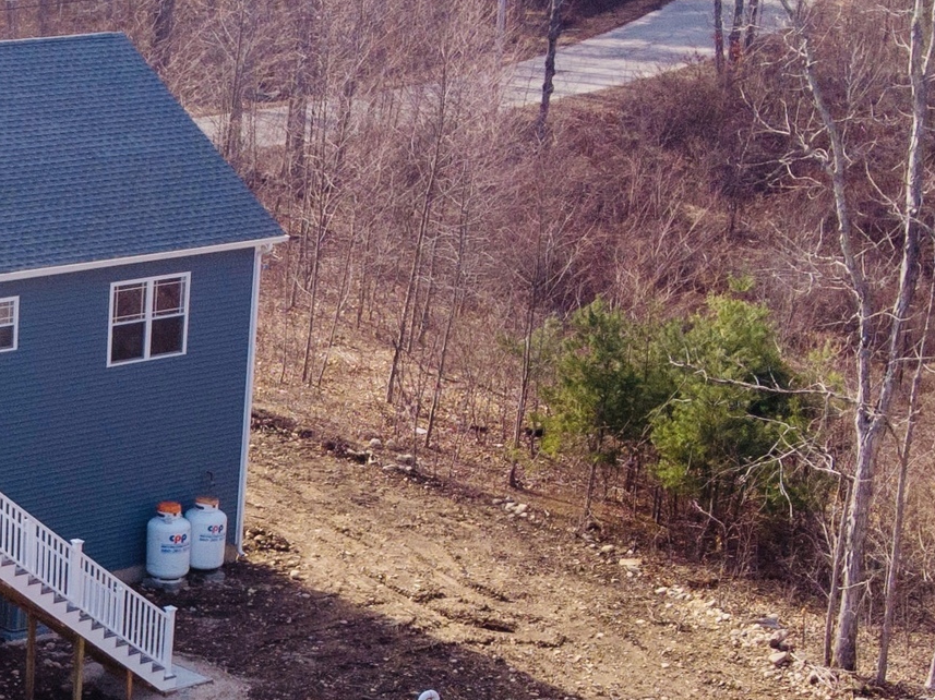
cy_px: 583
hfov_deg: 21.5
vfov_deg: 17.0
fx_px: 2322
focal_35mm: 86
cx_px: -116
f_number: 2.8
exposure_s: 1/430
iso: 106
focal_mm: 4.5
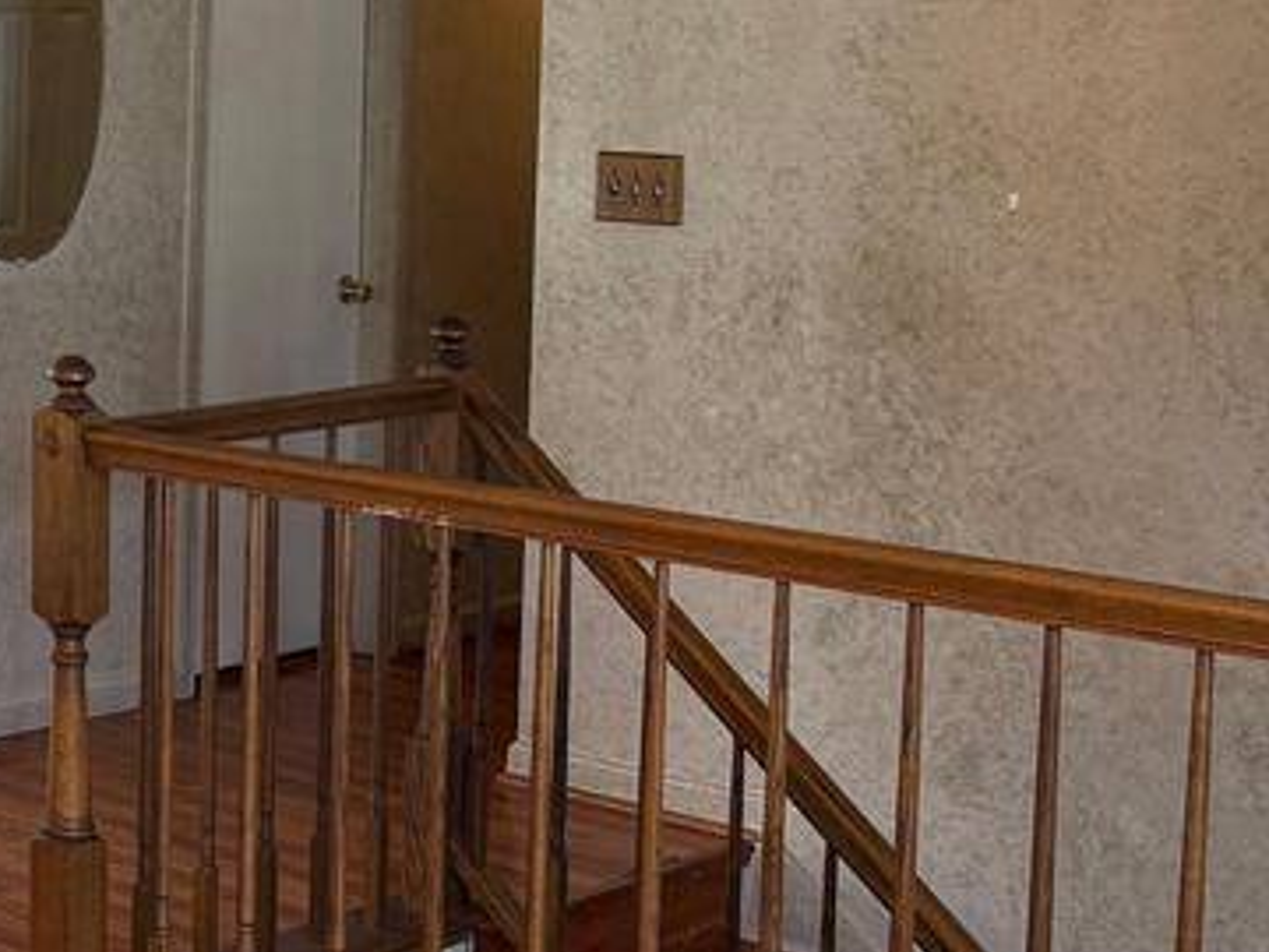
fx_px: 2713
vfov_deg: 19.7
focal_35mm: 74
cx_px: -529
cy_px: 219
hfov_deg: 22.5
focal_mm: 5.96
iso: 80
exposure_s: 1/120
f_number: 1.6
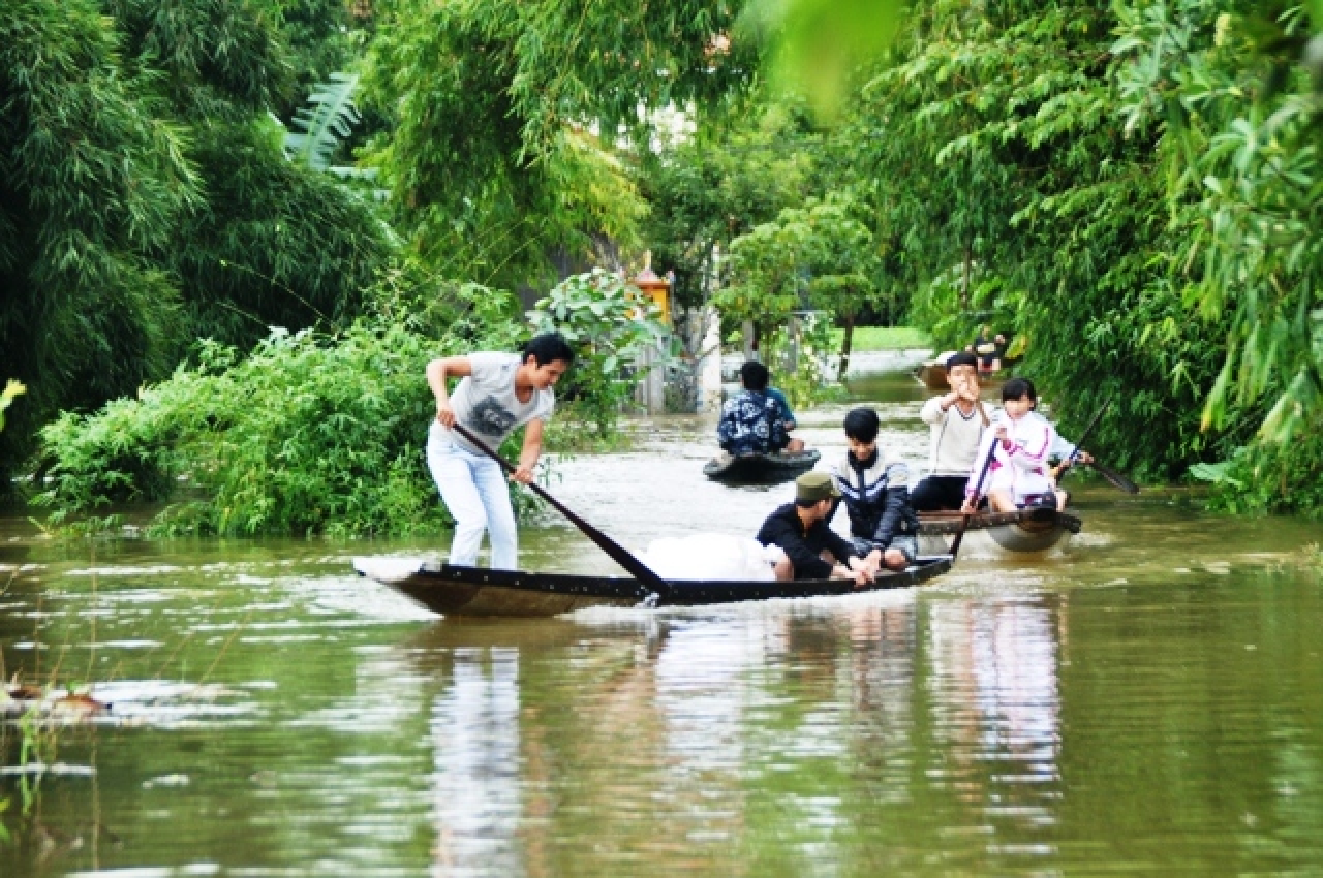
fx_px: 11011
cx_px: 662
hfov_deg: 6.9
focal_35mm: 300
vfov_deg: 4.6
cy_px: 439
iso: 200
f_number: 6.3
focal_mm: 200
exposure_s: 1/160
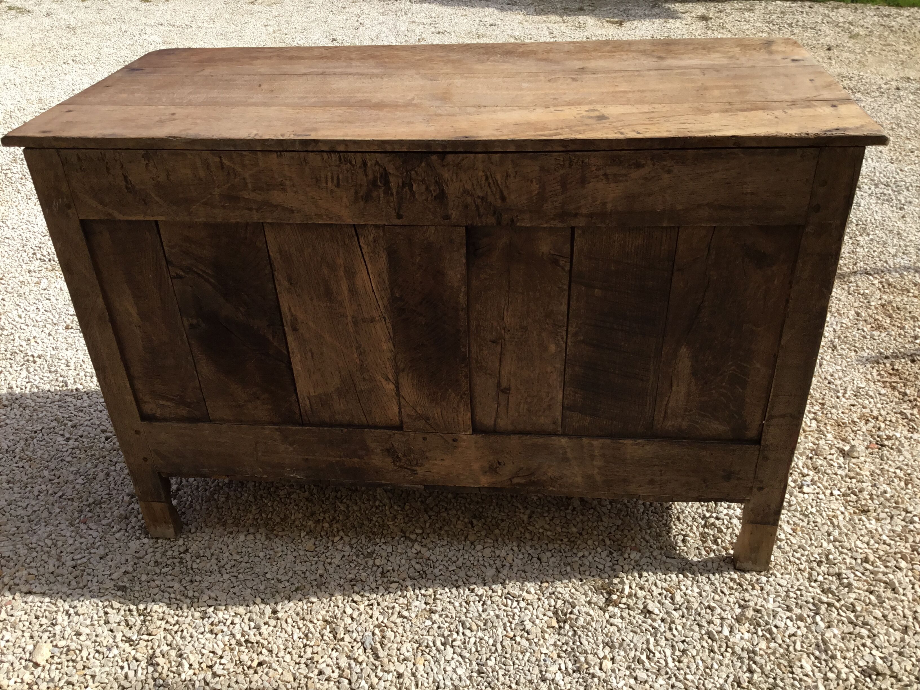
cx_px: 460
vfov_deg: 45.4
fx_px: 824
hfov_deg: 58.4
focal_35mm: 31
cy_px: 345
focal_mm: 3.3
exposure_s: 1/574
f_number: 2.4
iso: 25
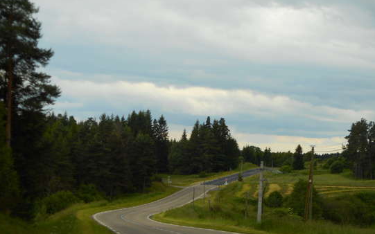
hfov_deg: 17.4
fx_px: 1226
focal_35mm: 120
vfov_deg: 10.9
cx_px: 180
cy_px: 148
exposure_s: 1/160
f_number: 5.8
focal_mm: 18.2
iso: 80
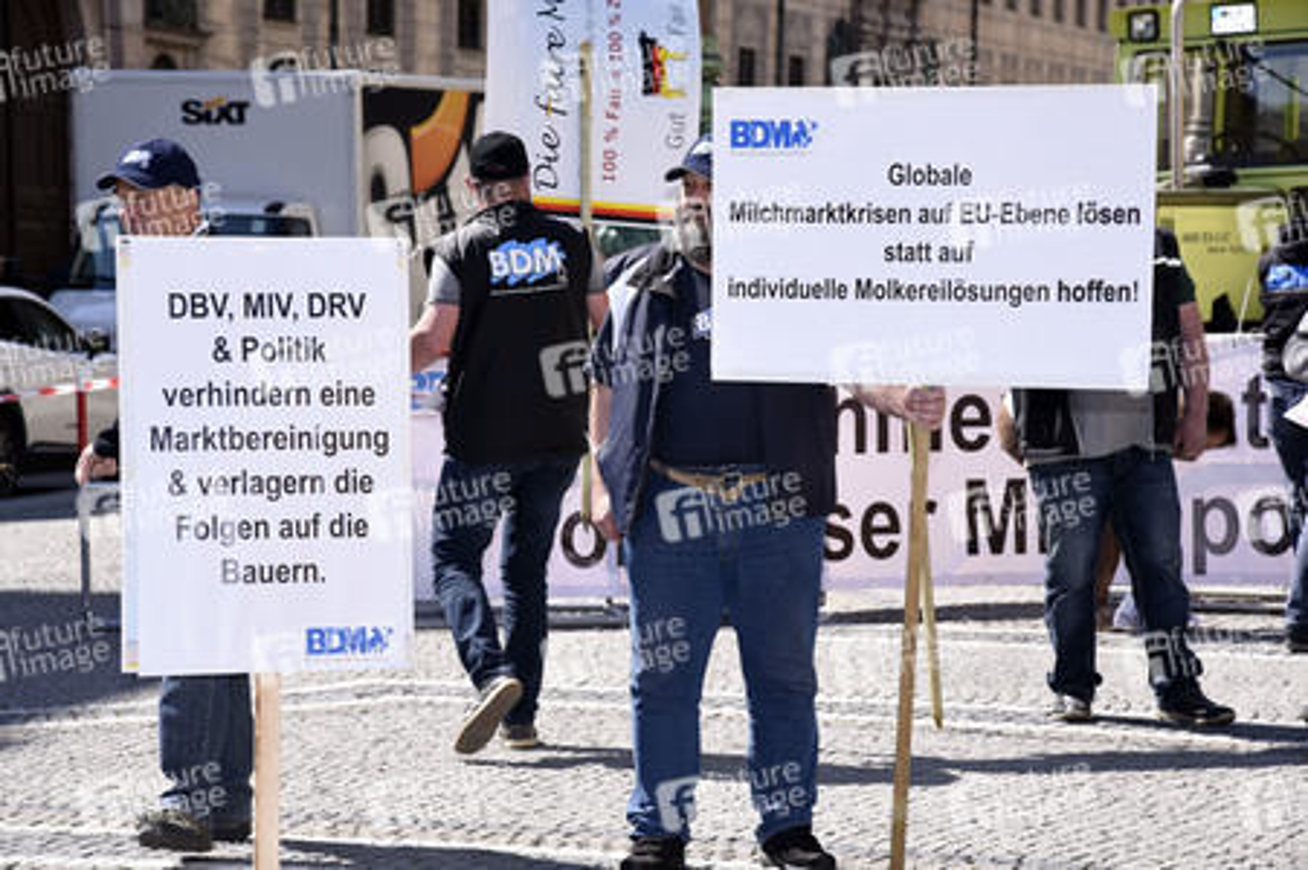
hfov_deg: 17.1
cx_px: 654
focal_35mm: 120
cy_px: 435
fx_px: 4357
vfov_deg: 11.4
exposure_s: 1/160
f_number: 8
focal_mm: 120
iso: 125
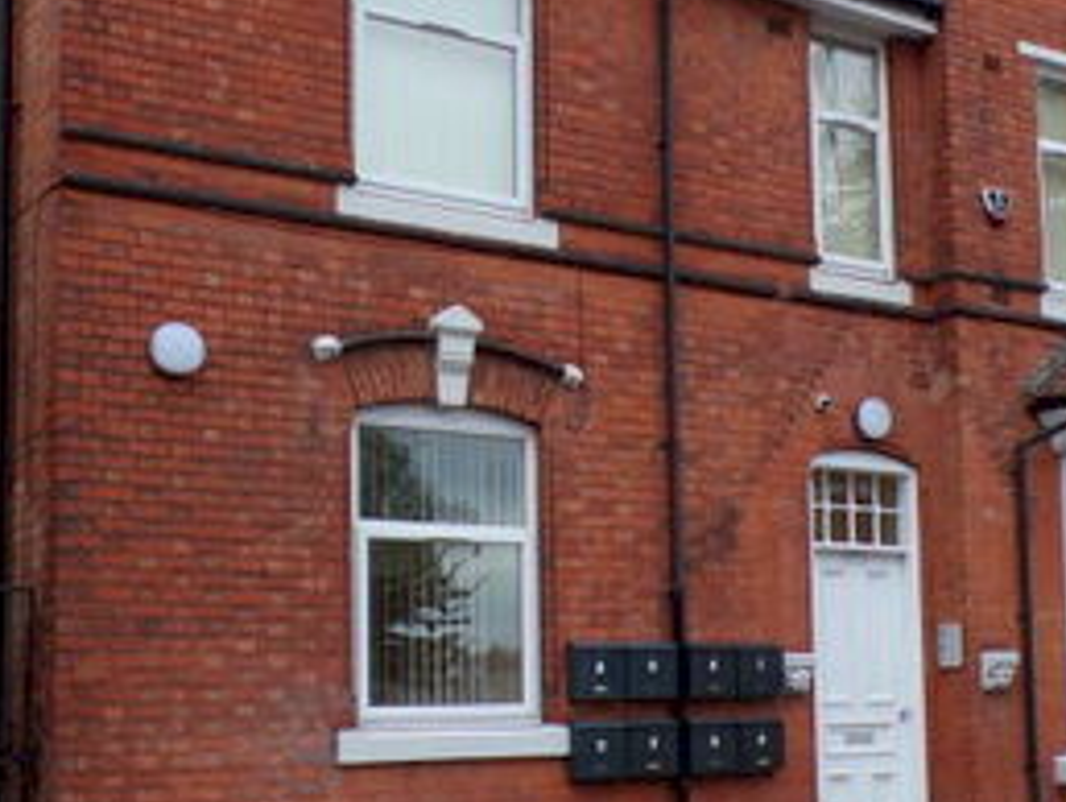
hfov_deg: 28.4
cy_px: 523
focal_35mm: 65
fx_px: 2004
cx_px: 996
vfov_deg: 22.5
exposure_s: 1/100
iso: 80
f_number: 4.3
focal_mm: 4.3
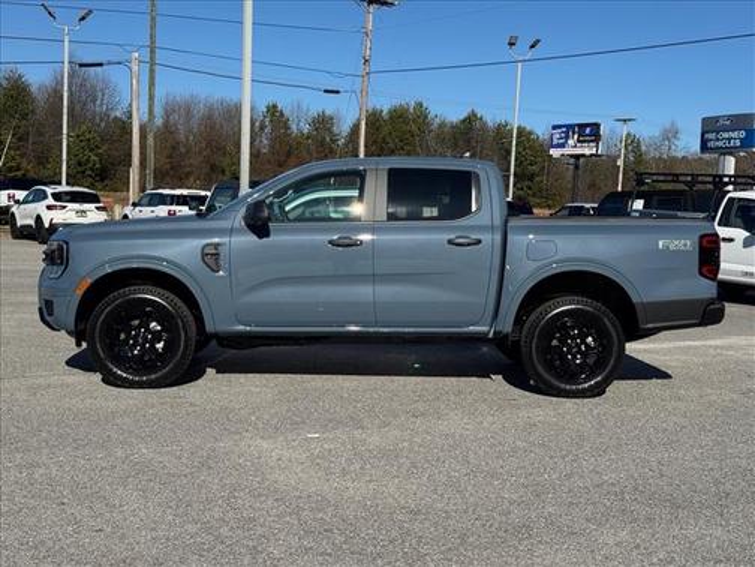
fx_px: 1047
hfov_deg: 39.7
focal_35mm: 48
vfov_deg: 30.3
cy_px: 284
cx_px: 378
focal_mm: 6.76
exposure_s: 1/6410
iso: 64
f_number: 1.78
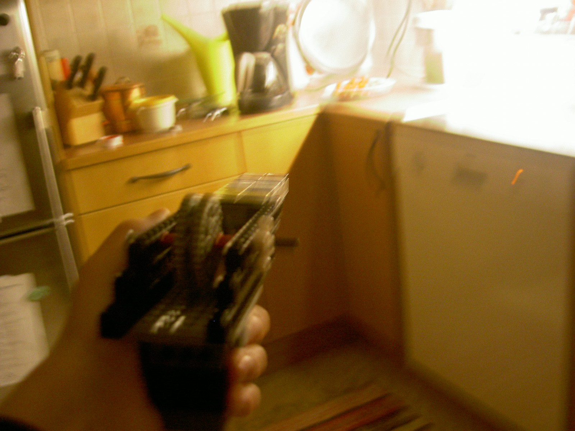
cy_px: 216
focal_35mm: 39
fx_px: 648
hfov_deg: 47.9
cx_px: 288
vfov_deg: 36.8
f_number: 2.8
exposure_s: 1/8
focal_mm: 8
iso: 100
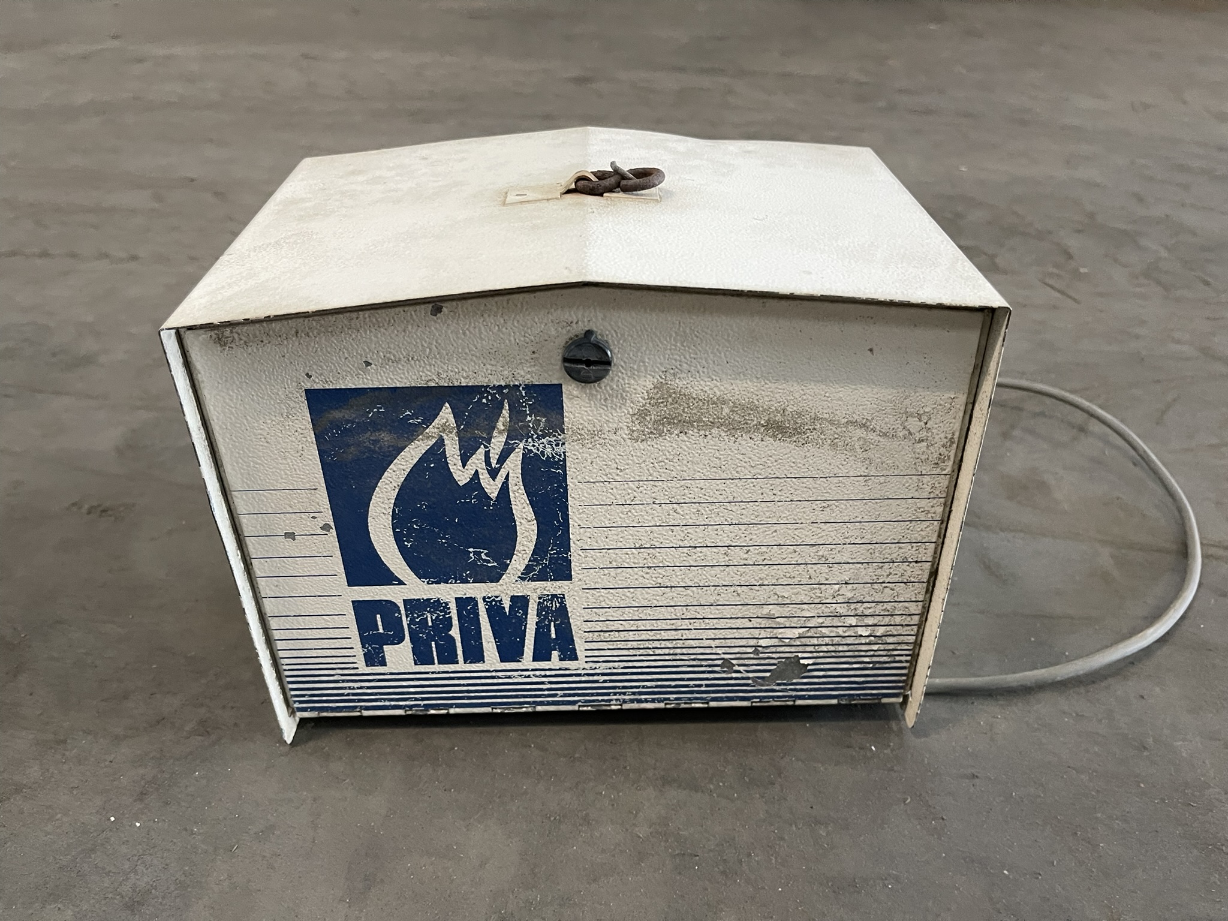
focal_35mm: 25
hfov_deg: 69.4
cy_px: 460
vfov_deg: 54.9
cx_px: 614
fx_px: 887
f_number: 1.6
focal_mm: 5.1
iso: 320
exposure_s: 1/60
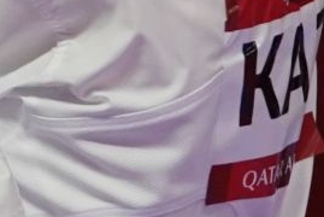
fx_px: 22209
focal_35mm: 2465
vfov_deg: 0.6
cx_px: -264
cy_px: -176
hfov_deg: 0.8
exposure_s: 1/1000
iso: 2500
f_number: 4
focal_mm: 246
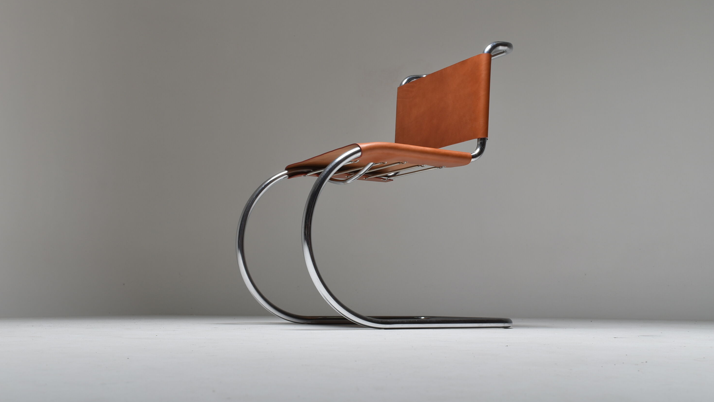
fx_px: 852
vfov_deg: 26.5
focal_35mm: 45
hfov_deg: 45.5
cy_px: 185
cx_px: 356
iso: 100
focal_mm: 28
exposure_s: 1/200
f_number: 10
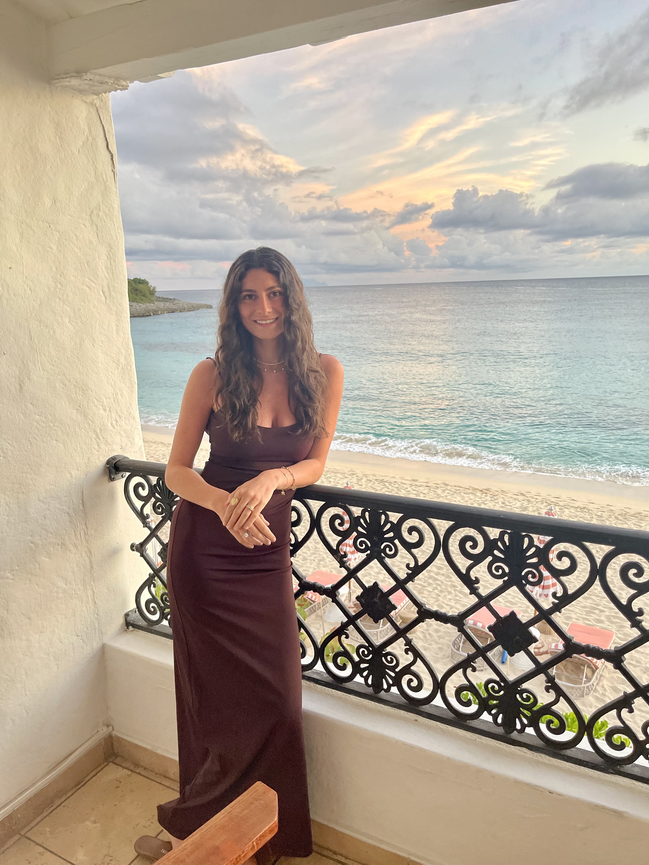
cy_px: 432
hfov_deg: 54.9
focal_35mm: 25
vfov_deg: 69.4
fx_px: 625
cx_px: 324
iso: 125
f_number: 1.6
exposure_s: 1/121
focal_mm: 5.1
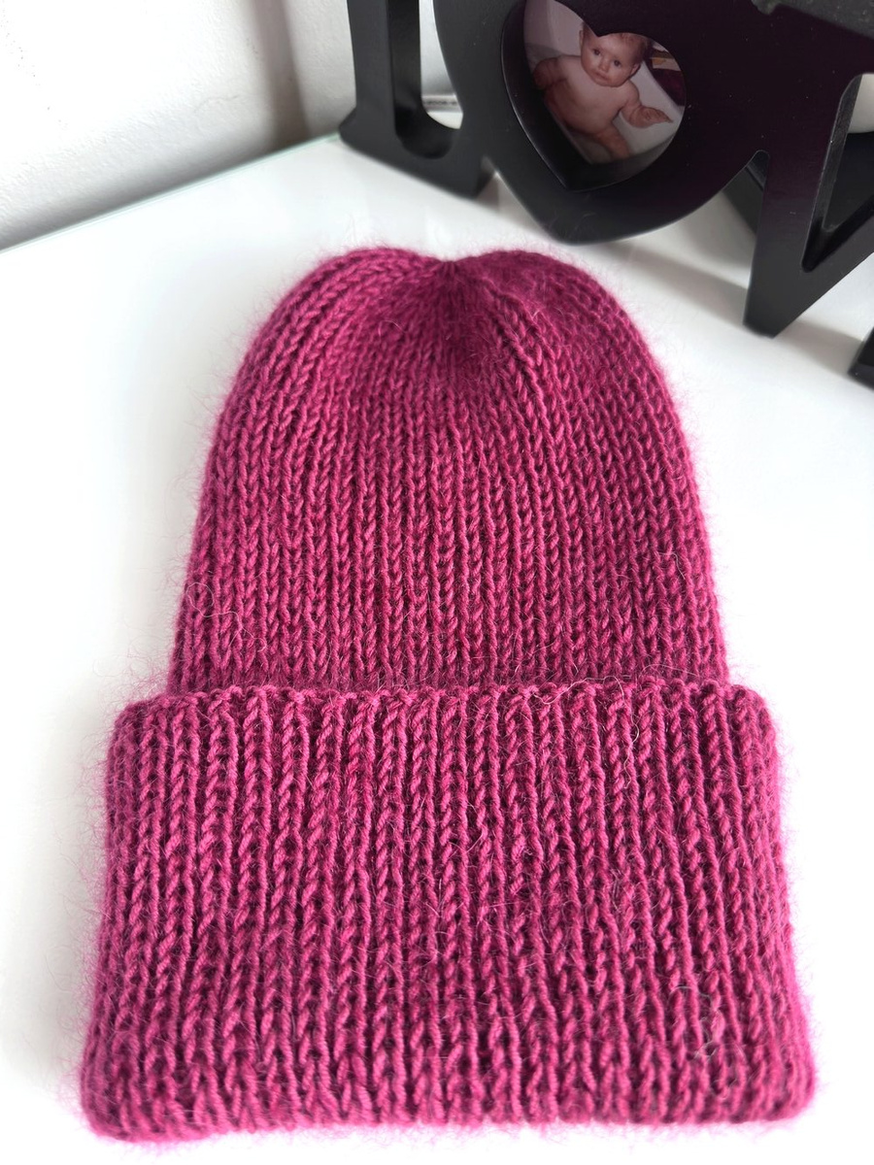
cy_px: 582
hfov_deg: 56.8
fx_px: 808
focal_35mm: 24
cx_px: 437
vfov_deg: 71.6
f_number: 1.78
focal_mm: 6.86
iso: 200
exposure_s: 1/60
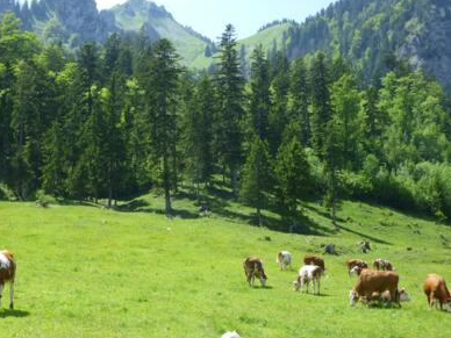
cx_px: 201
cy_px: 174
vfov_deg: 24.8
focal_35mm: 59
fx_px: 769
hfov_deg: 32.7
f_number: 3.7
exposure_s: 1/320
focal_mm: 6.9
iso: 100
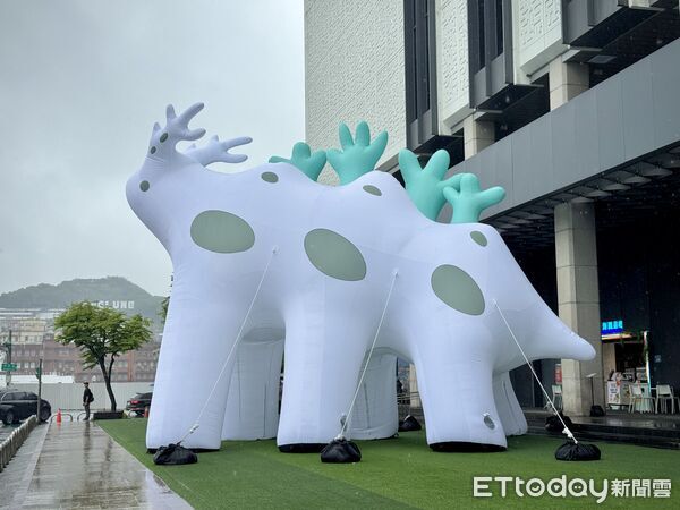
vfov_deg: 30.3
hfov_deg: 39.7
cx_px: 340
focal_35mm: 48
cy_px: 255
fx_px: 943
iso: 64
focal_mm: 6.76
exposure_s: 1/1869
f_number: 1.78
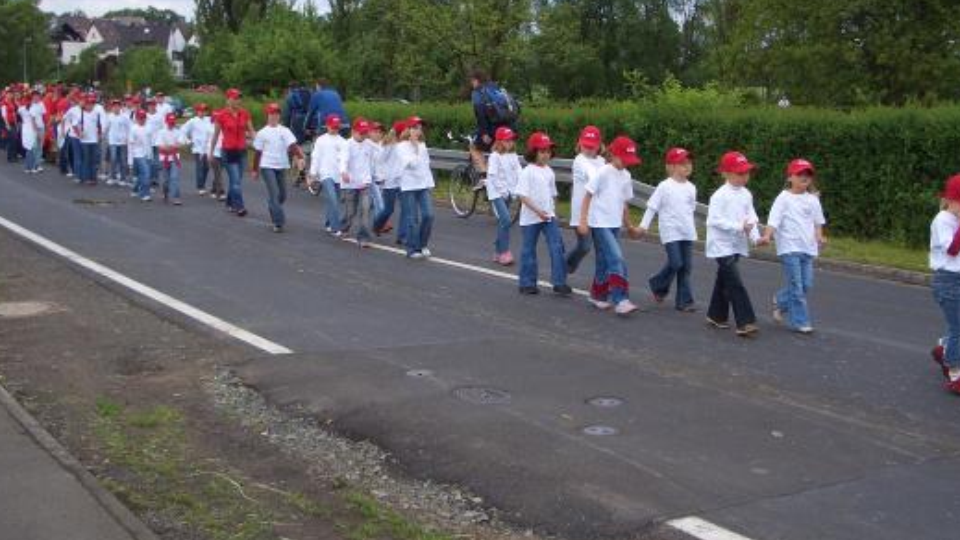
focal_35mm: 47
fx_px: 1196
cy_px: 198
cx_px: 511
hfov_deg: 43.7
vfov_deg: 25.4
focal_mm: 5.8
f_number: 4.3
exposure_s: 1/500
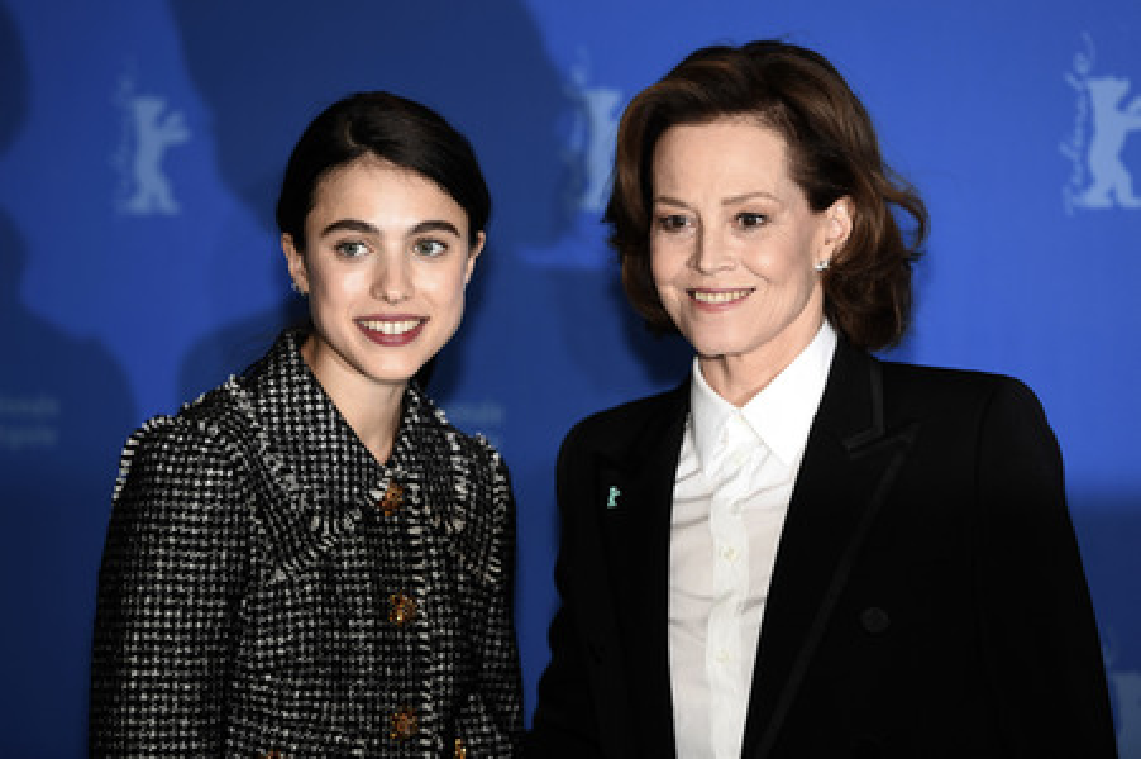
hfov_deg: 13.3
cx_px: 570
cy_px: 380
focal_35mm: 155
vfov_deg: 8.8
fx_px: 4909
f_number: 3.5
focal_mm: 155
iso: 640
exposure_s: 1/500
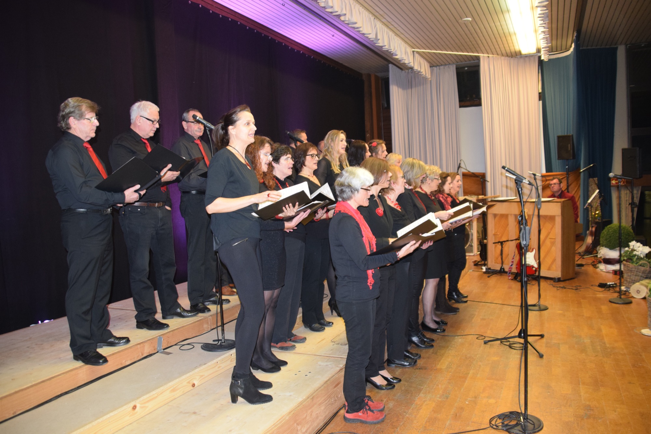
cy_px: 217
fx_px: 488
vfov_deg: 47.9
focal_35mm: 27
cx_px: 326
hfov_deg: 67.4
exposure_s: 1/60
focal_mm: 18
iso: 1400
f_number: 3.5
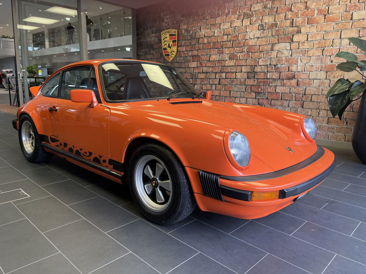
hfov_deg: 67.3
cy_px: 137
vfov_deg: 53.1
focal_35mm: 26
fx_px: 275
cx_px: 183
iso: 40
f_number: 1.6
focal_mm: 5.1
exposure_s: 1/100
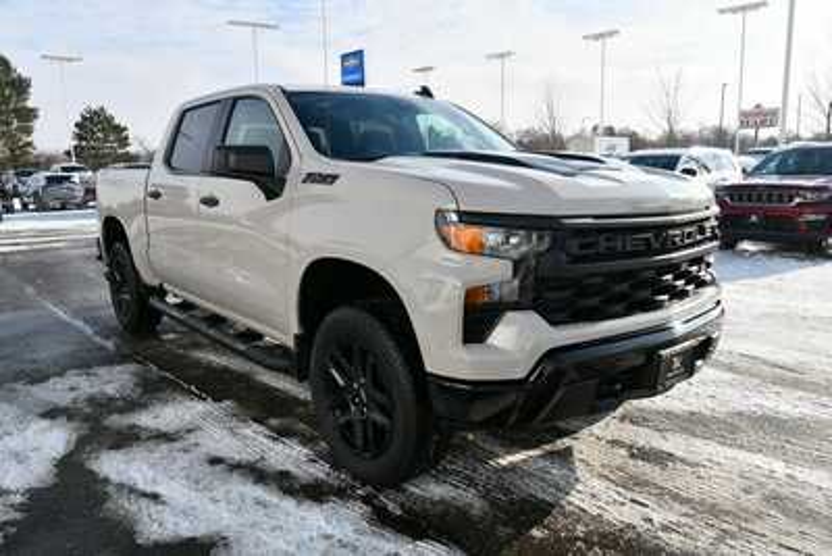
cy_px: 278
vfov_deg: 48.0
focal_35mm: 27
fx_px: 624
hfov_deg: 67.4
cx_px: 416
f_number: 9
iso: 100
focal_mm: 18
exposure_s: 1/320
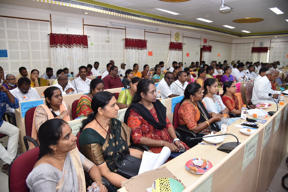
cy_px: 96
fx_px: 192
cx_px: 144
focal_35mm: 24
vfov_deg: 53.2
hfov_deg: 73.7
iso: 1250
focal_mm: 24
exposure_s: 1/125
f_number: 4.5
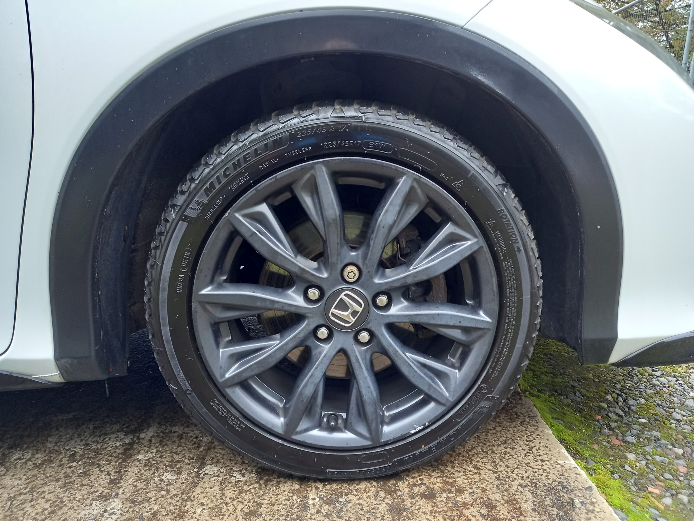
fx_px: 501
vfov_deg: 54.9
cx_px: 347
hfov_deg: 69.4
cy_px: 260
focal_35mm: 25
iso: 160
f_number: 2
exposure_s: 1/30
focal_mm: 4.6
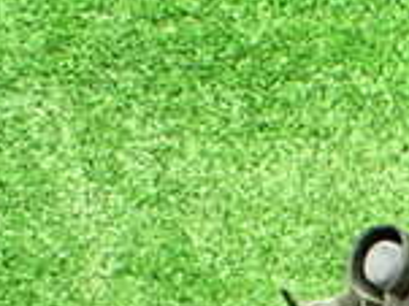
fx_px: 1405
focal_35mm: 119
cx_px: 710
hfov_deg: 14.7
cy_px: 520
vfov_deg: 11.7
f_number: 2.3
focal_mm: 5.4
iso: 800
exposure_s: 1/60
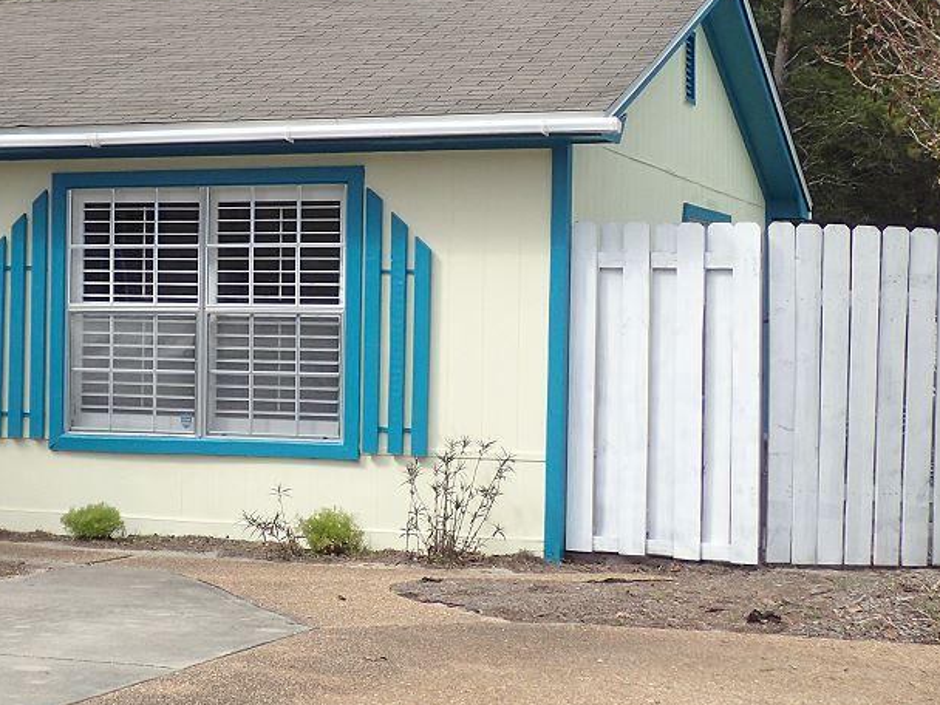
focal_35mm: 80
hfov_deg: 23.6
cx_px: 46
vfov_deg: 18.4
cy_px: 323
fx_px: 2172
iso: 100
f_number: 2.7
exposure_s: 1/1000
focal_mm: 6.86
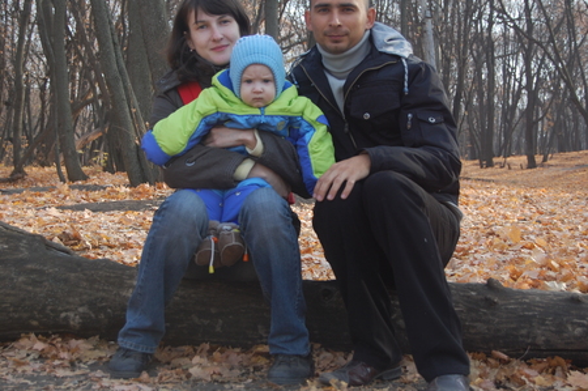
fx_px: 1028
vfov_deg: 21.5
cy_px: 196
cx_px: 294
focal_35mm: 63
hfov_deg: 31.9
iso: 200
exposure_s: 1/125
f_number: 5.6
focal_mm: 42
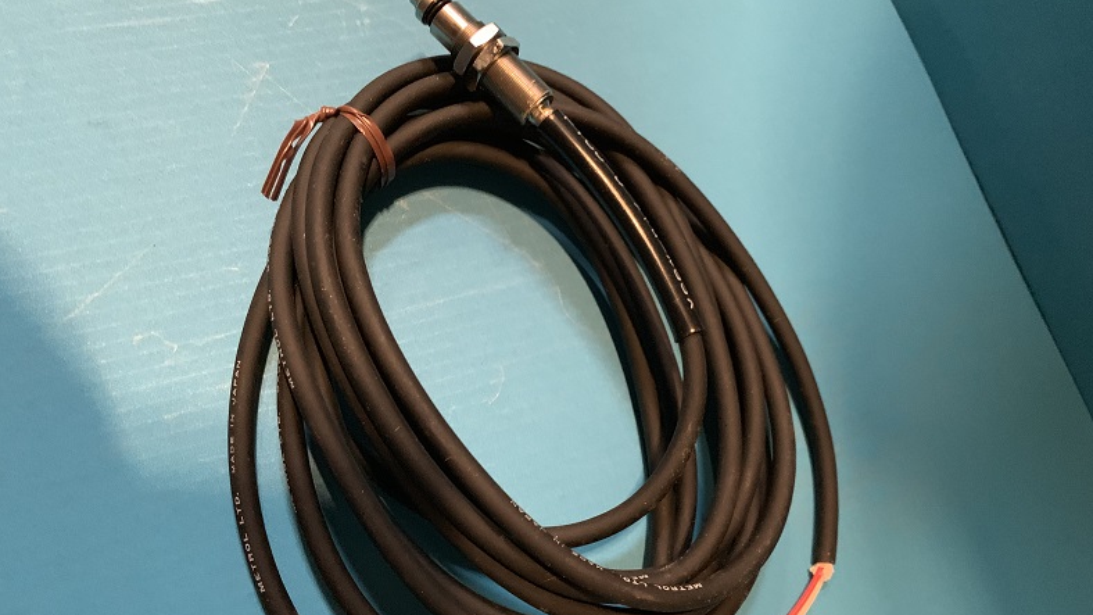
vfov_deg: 40.1
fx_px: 840
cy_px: 345
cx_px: 549
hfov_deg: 66.1
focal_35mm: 29
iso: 640
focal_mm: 4.25
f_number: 1.8
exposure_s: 1/30
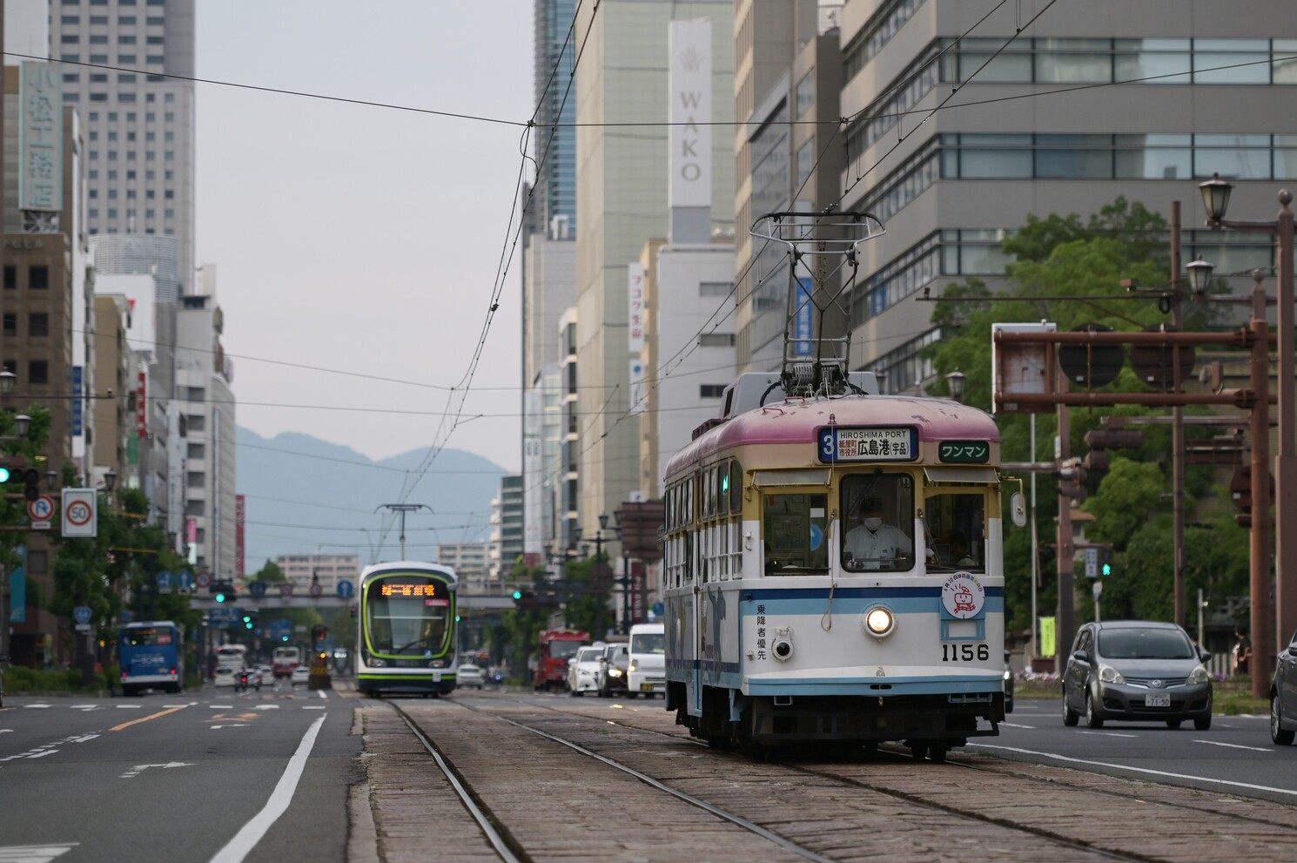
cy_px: 432
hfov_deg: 15.2
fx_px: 4860
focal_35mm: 135
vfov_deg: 10.1
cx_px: 648
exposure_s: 1/1600
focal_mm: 135
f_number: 2.8
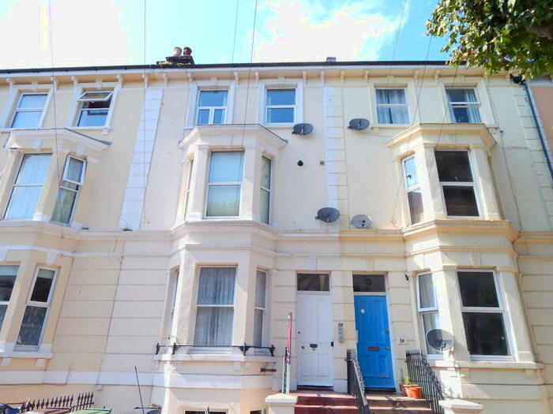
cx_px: 276
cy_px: 207
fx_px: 351
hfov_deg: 76.4
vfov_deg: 61.1
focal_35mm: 22
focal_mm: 4
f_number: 3
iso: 125
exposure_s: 1/500
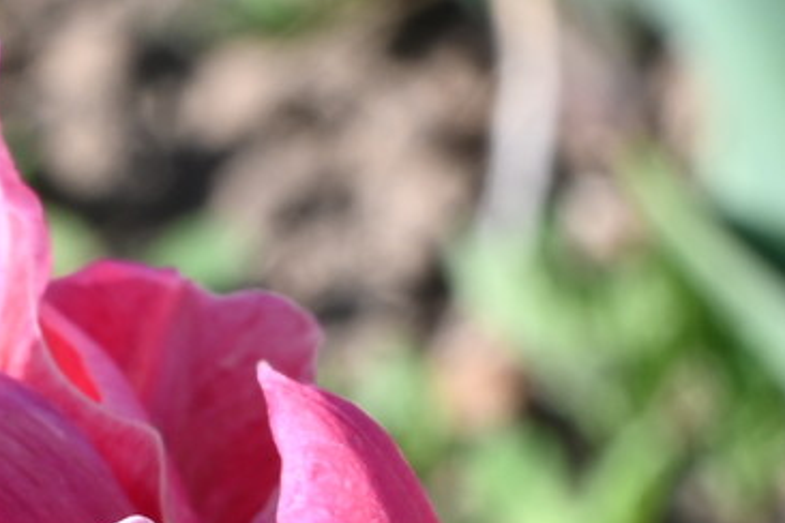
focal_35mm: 262
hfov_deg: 7.7
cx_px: -369
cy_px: 1059
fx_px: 5713
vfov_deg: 5.1
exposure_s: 1/60
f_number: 16
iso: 200
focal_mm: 50
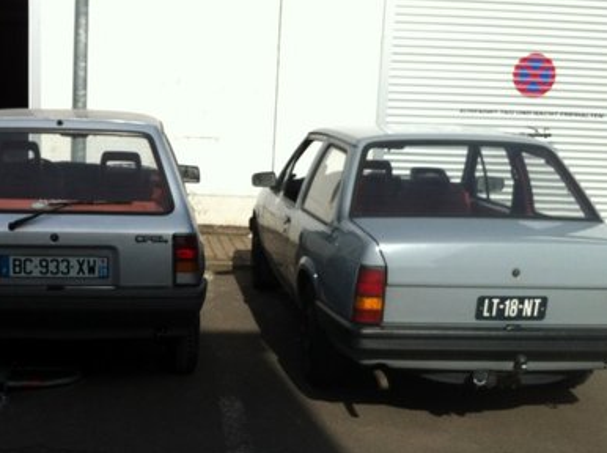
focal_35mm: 58
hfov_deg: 33.0
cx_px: 199
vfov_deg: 25.1
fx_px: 1015
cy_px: 282
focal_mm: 3.85
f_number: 2.8
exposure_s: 1/1266
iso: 80
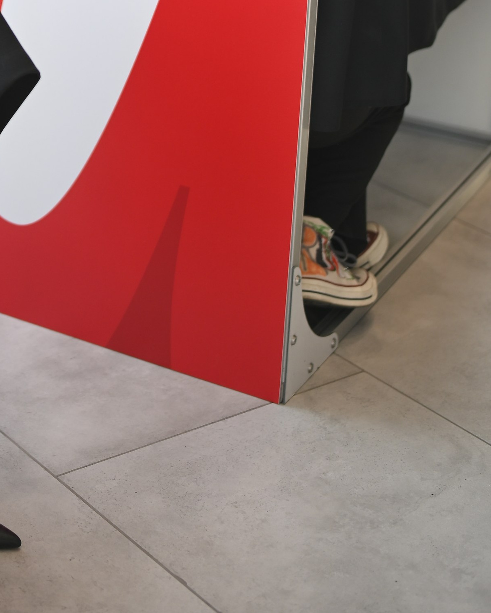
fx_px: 1616
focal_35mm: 89
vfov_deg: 20.3
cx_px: -19
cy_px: -98
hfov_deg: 16.8
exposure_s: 1/400
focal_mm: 35
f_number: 1.4
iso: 160
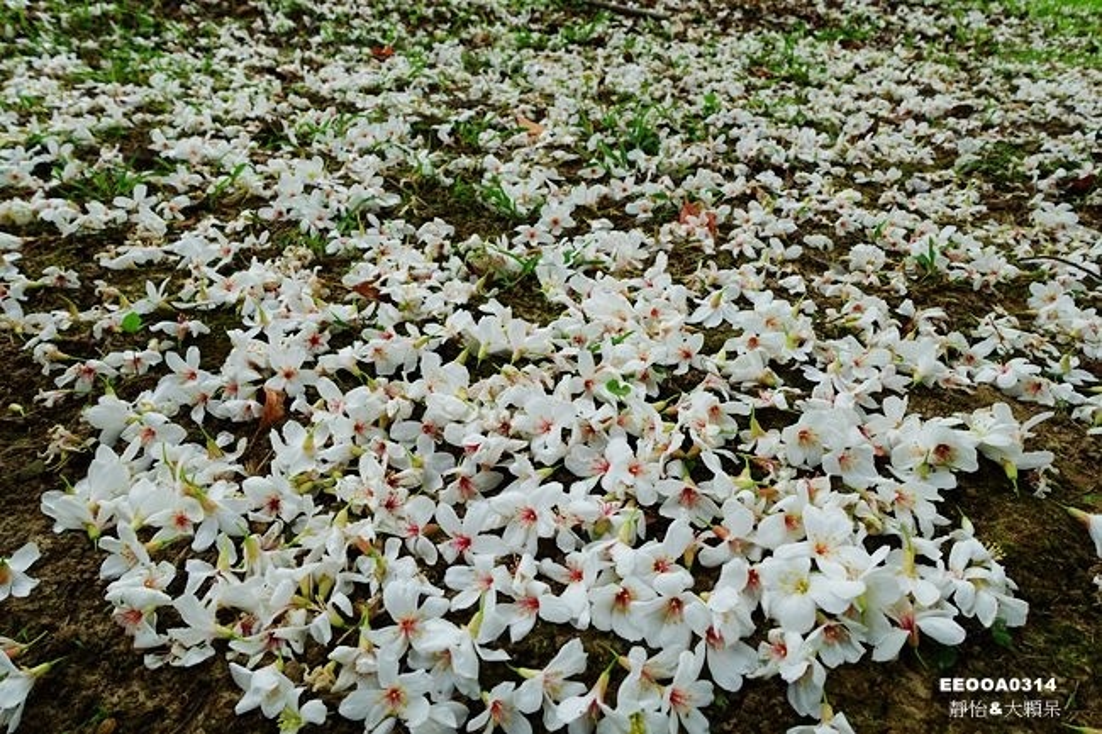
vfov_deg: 53.1
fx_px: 734
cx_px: 551
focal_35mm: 24
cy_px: 367
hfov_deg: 73.8
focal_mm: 8.8
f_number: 4
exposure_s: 1/100
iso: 125
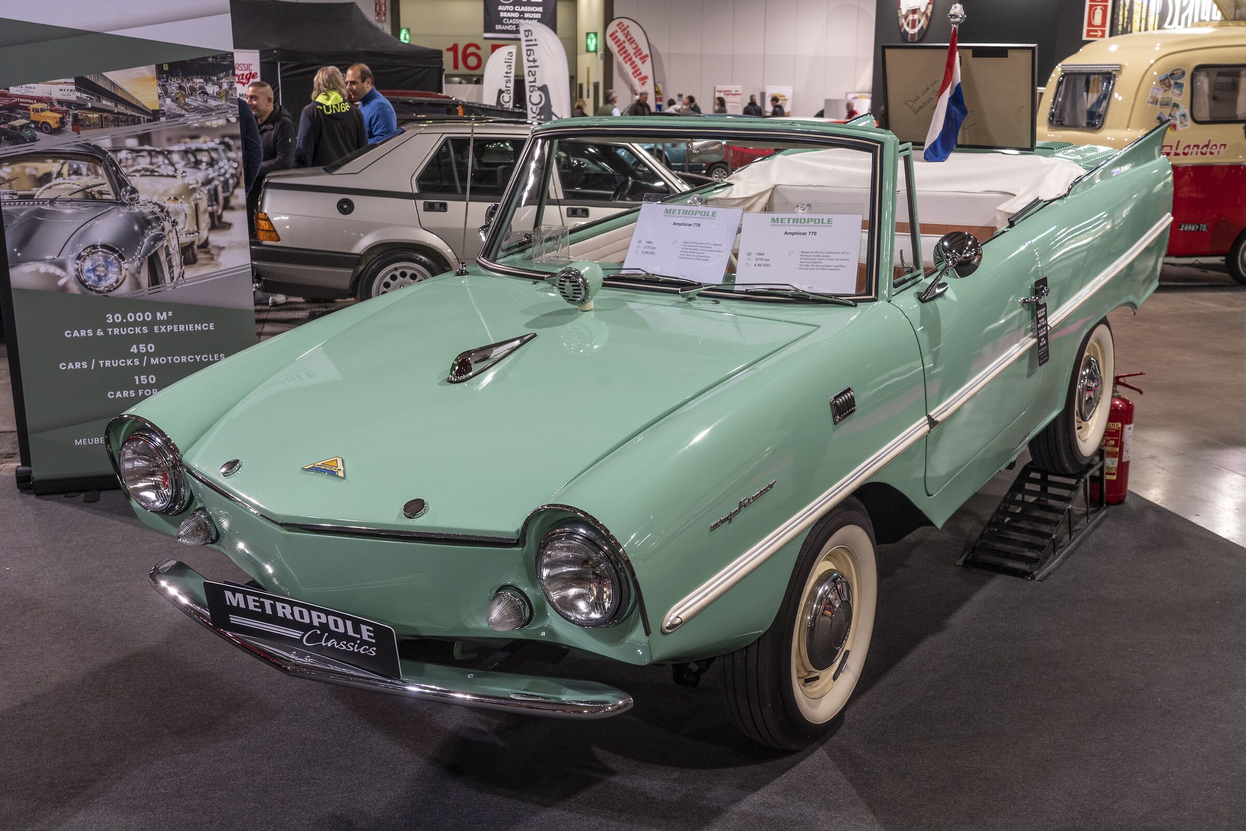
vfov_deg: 35.1
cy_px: 416
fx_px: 1315
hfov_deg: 50.7
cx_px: 623
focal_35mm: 38
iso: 1000
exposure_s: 1/20
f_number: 8
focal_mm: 38
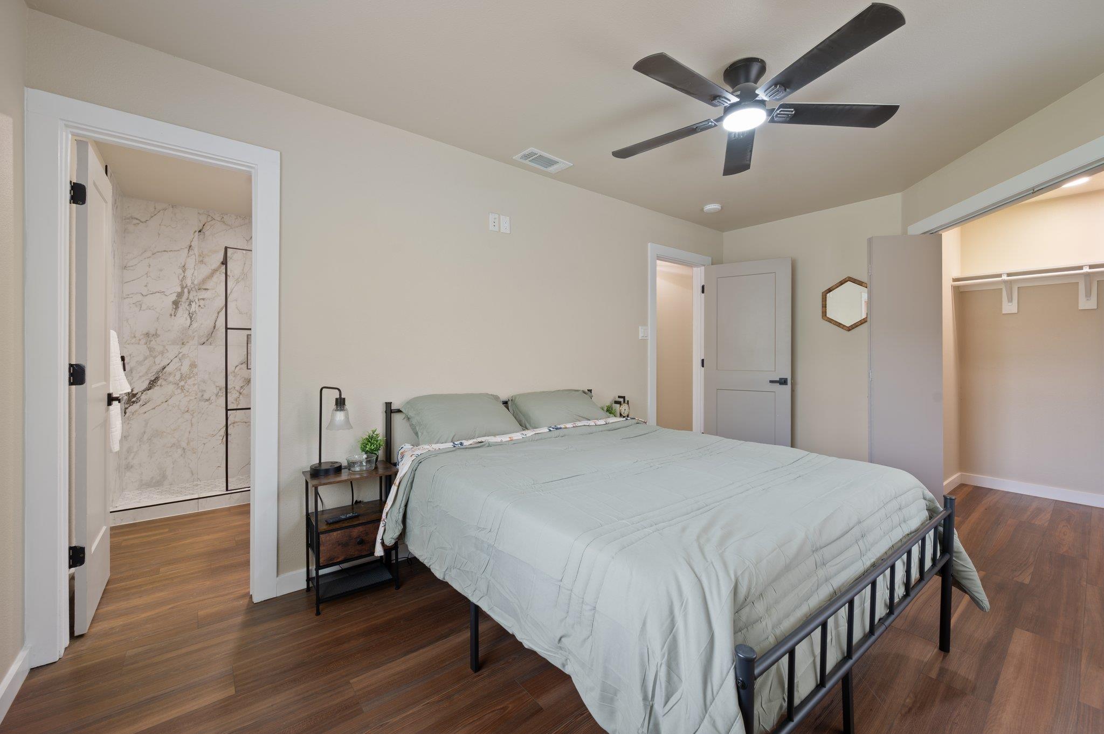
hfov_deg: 104.3
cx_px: 552
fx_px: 429
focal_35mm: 14
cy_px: 367
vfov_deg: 81.1
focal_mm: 14
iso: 100
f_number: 8
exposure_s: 1.3
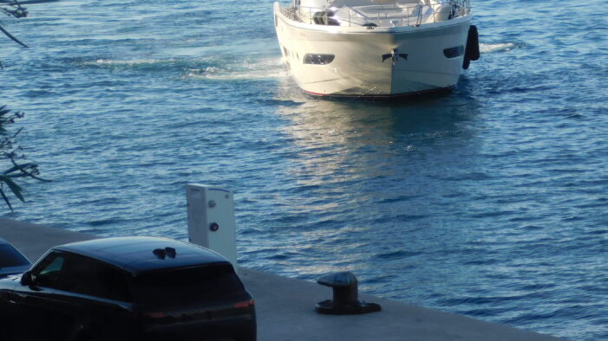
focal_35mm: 183
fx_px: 2950
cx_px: 375
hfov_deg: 11.8
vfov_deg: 6.6
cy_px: 26
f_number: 4.8
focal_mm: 20.3
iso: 125
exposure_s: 1/500
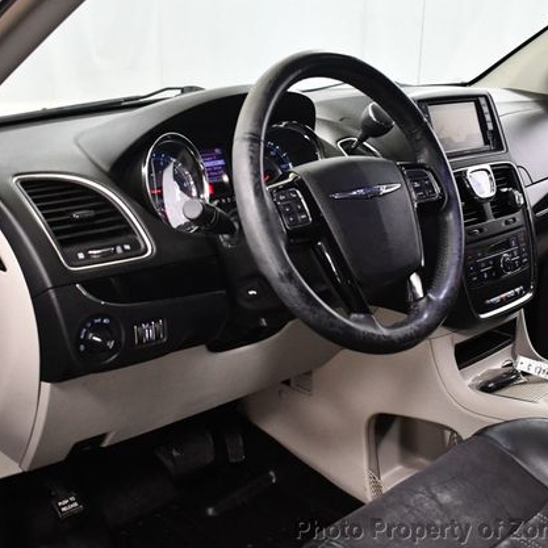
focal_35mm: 47
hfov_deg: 36.1
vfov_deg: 36.1
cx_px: 279
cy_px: 273
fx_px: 842
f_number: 3.5
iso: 2800
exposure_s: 1/125
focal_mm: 18
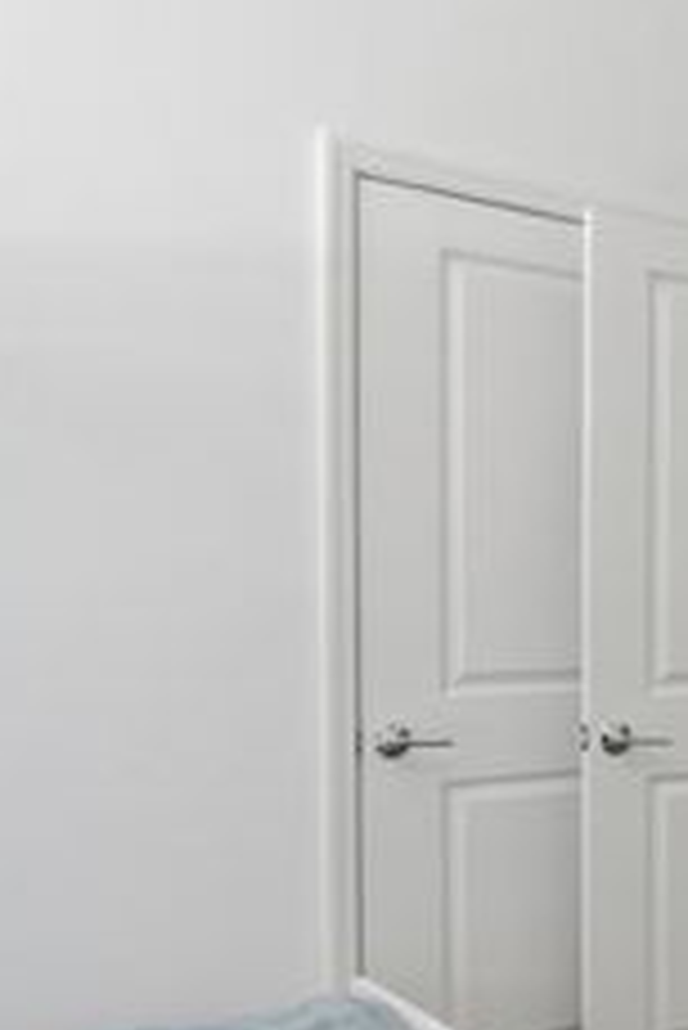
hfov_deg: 25.4
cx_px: 965
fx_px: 1231
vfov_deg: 45.2
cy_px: 618
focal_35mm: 43
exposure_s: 1/125
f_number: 8
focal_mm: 14
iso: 125
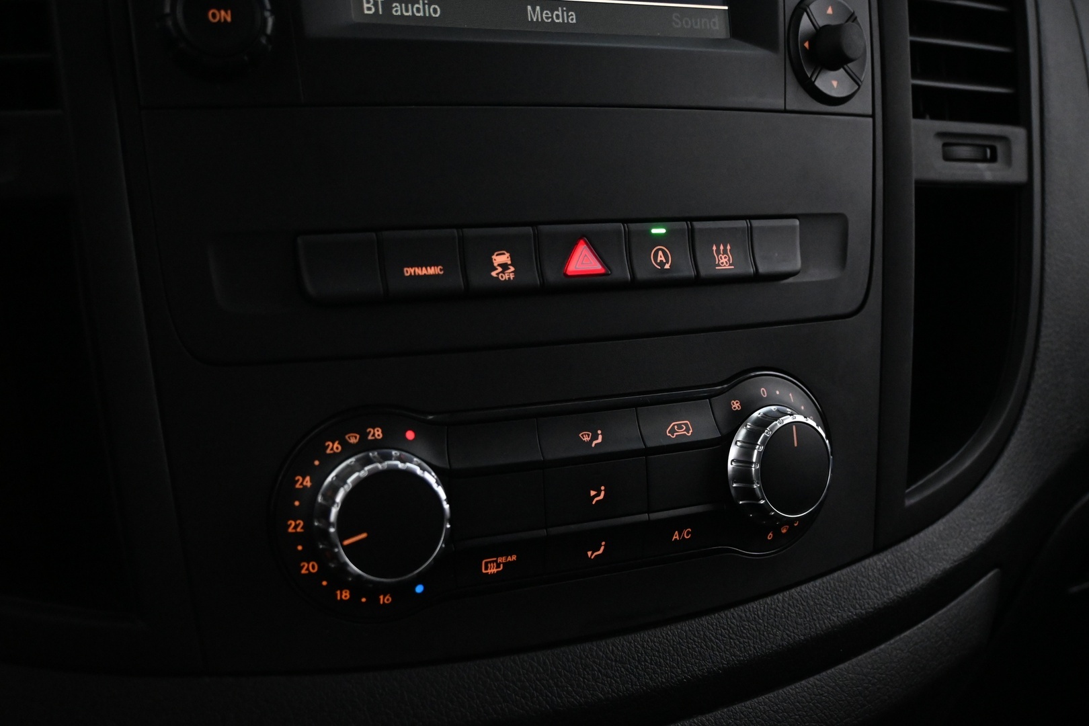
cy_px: 363
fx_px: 1248
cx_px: 544
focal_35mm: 41
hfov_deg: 47.2
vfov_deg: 32.4
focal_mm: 27.5
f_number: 4.5
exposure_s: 1/40
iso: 5600
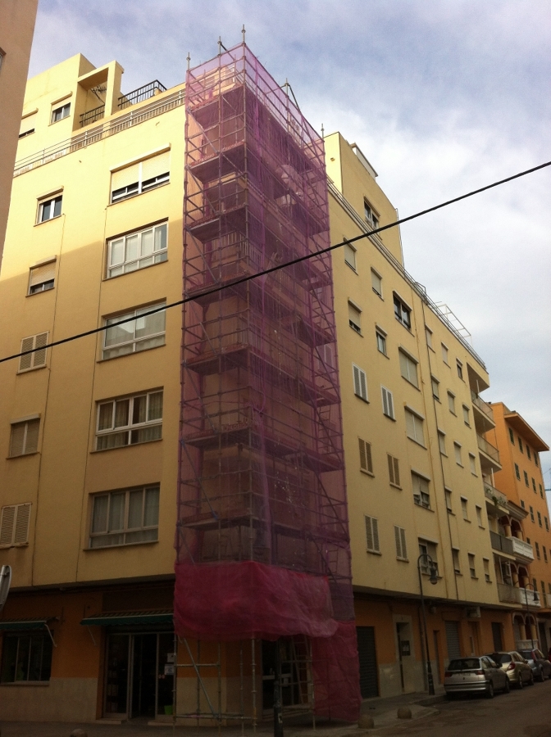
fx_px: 745
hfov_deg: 40.6
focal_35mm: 35
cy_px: 368
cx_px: 276
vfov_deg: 52.7
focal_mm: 3.85
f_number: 2.8
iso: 80
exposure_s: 1/520
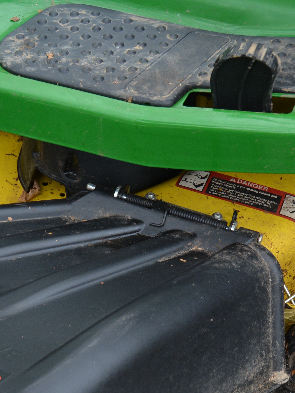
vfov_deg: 27.5
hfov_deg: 21.2
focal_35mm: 69
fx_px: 786
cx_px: 104
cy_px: 315
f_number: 4.5
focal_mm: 19
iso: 400
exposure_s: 1/80
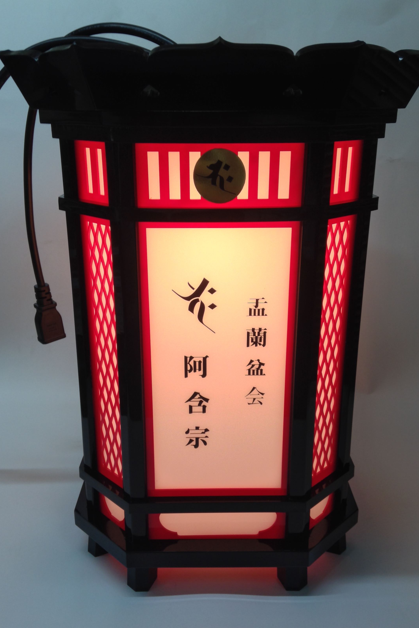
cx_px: 211
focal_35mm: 35
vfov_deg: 54.4
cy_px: 310
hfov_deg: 37.9
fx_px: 611
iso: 50
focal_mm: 4.12
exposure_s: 1/20
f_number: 2.4
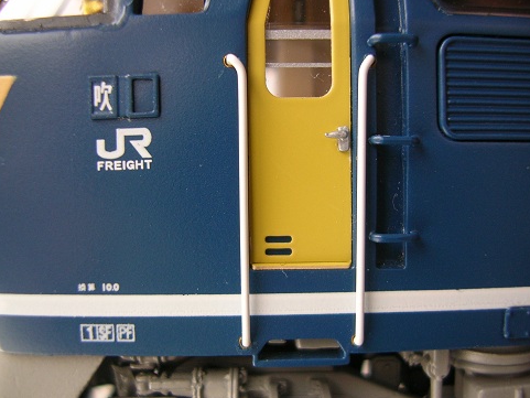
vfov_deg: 39.7
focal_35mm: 36
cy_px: 201
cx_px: 272
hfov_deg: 51.3
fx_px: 551
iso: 61
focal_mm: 5.8
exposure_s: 1/5.8
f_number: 2.8
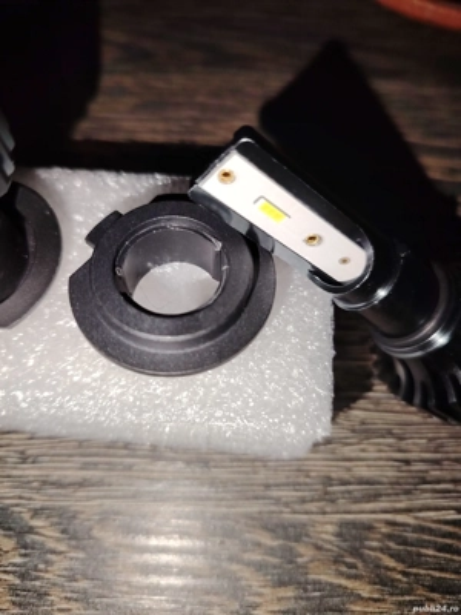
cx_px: 230
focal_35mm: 24
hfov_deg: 56.8
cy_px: 308
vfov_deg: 71.6
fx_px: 426
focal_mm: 5.25
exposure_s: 1/100
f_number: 1.75
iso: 234
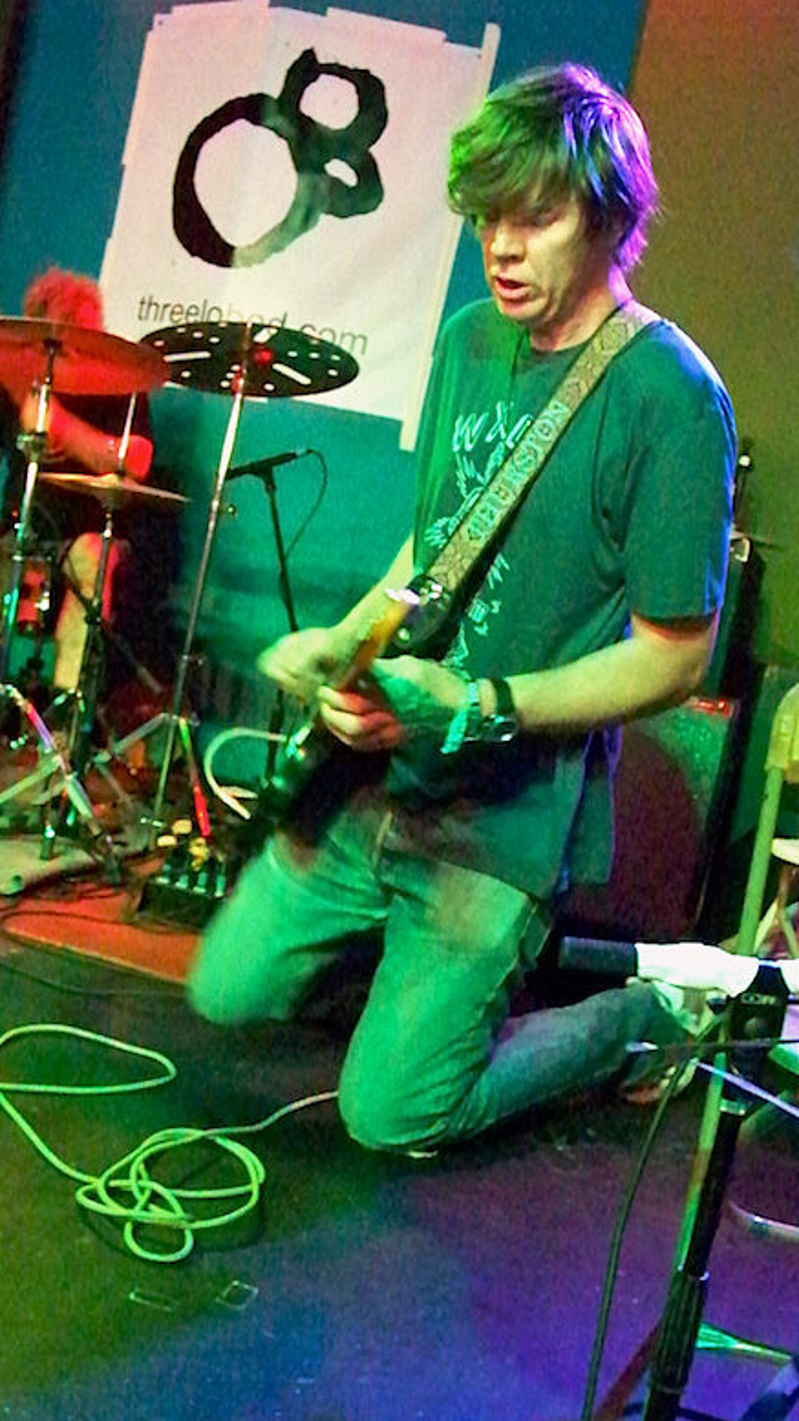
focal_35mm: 37
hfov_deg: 32.0
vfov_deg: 54.0
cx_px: 382
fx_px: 1394
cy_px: 691
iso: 3200
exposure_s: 1/30
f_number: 2.8
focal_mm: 5.85
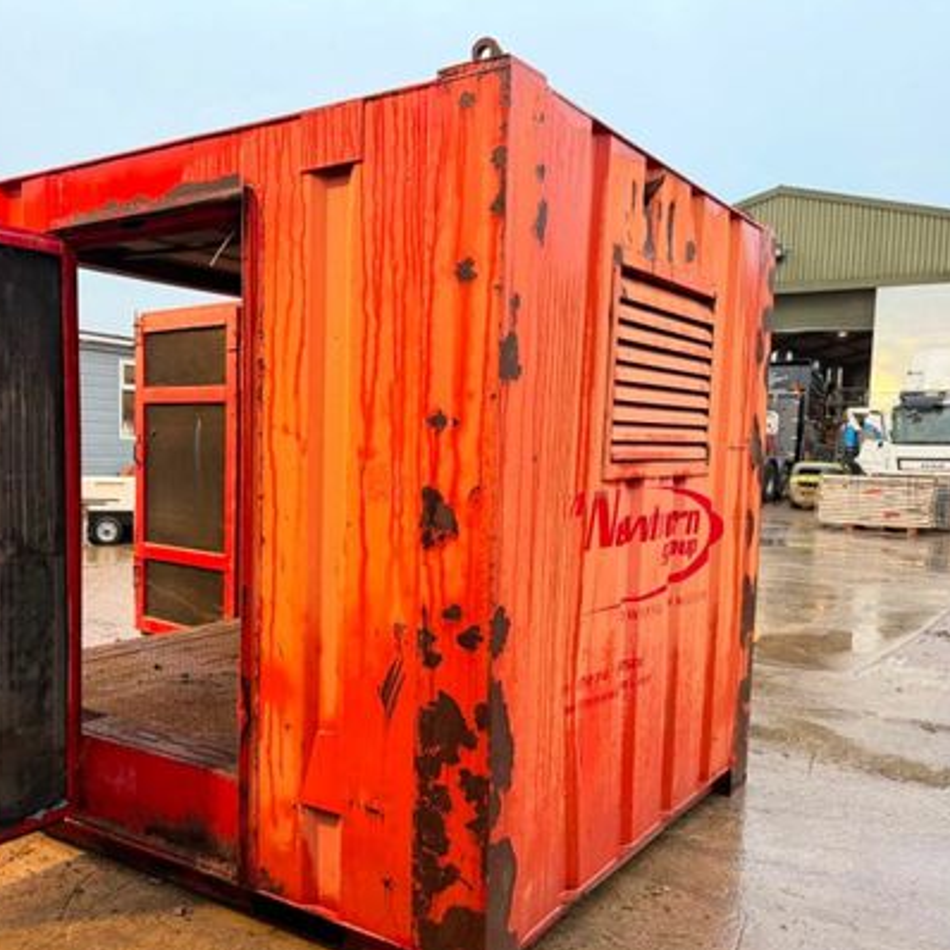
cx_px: 337
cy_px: 530
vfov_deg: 51.0
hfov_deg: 50.4
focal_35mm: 32
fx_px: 994
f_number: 1.78
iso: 200
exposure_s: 1/68
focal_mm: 6.76
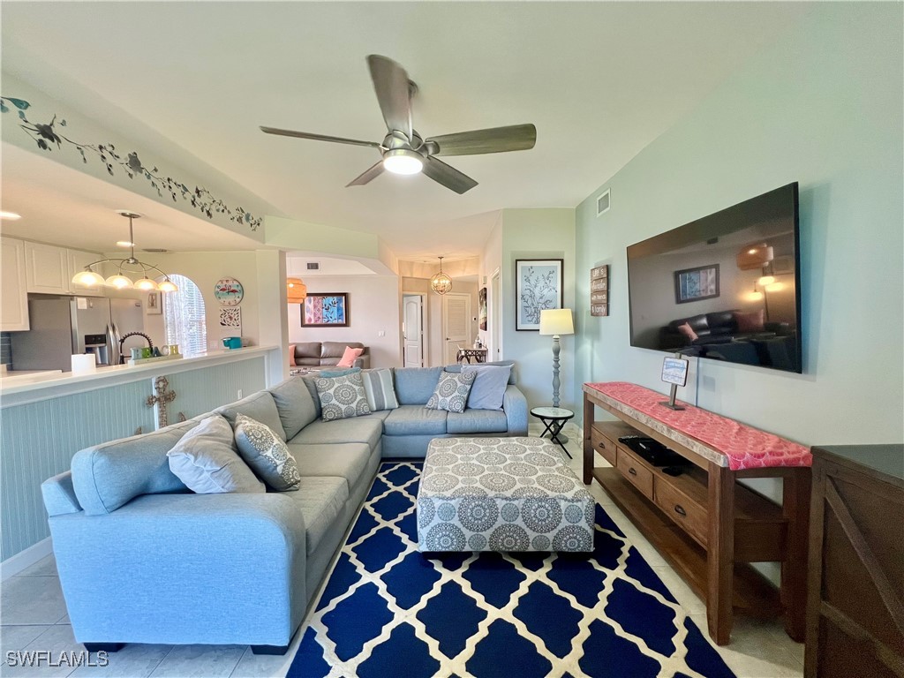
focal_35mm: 13
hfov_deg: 106.2
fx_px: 339
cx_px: 452
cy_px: 339
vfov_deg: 89.9
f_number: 1.8
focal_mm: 1.57
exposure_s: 1/120
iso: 160
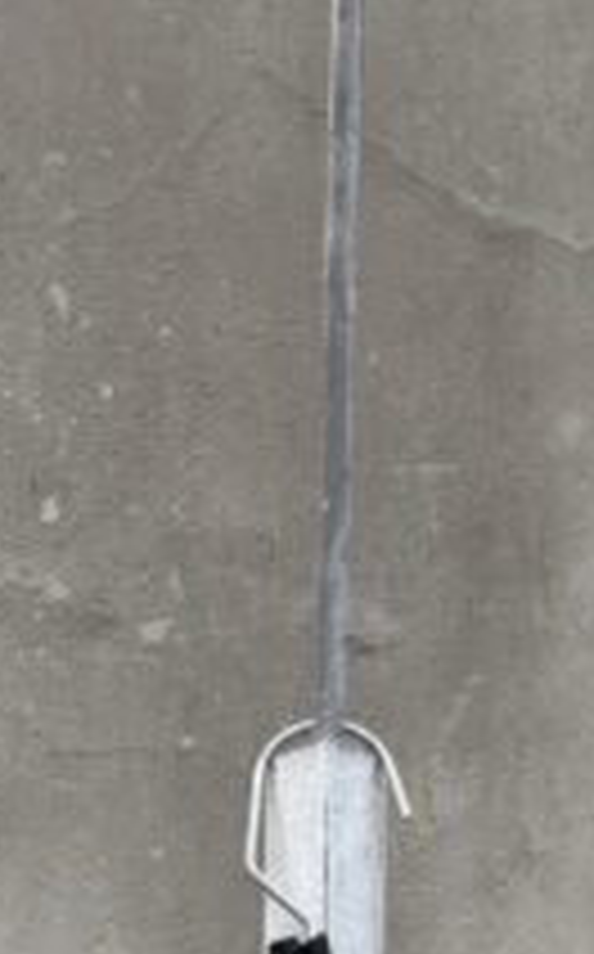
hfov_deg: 12.5
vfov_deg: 16.4
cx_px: 310
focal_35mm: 104
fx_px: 2701
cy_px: 1786
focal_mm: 5.96
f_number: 1.6
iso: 40
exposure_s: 1/288
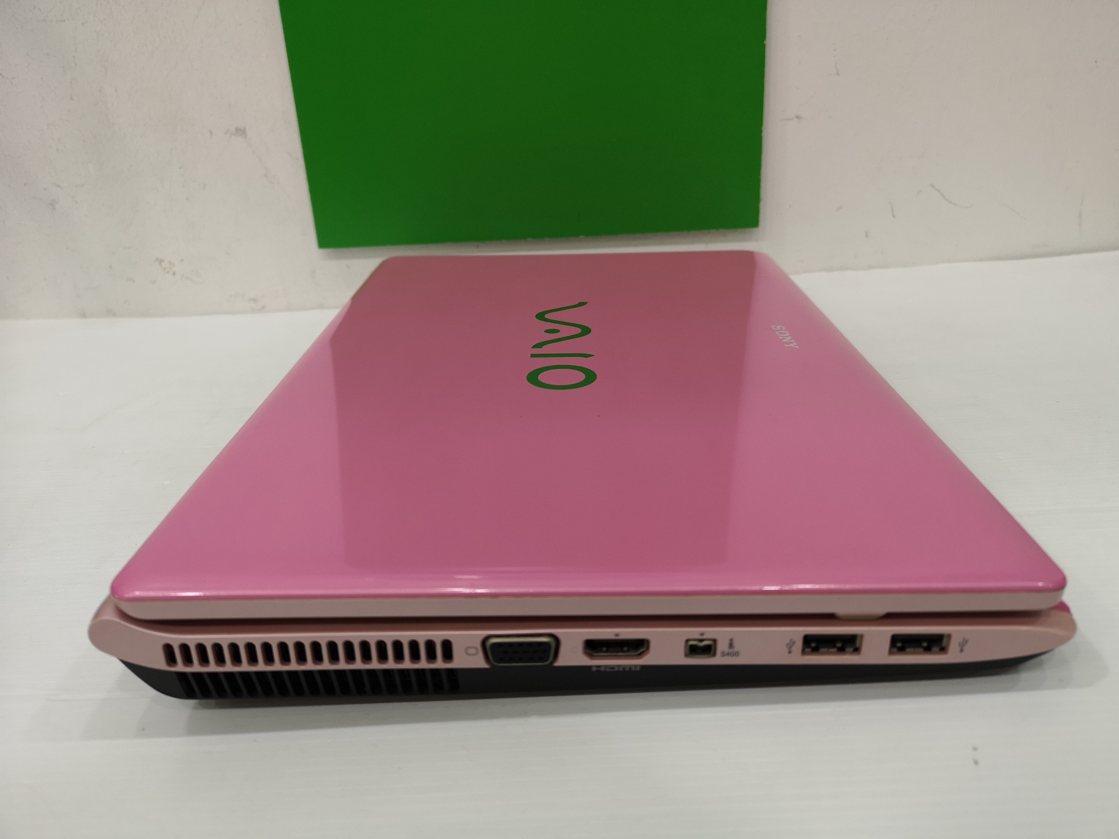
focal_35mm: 27
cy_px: 420
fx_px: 873
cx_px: 560
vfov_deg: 51.4
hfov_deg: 65.3
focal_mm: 3.95
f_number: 1.8
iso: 100
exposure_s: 1/50
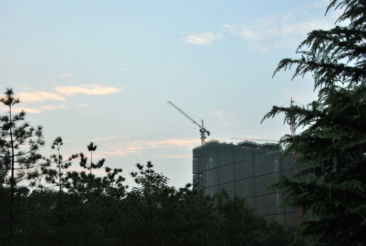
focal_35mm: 42
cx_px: 183
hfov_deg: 46.3
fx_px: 428
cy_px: 123
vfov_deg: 32.0
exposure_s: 1/30
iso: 100
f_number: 6.3
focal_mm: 28
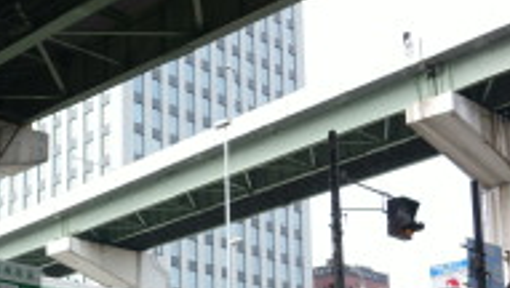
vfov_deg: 16.9
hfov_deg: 28.5
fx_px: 934
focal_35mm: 69
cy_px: 331
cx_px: -11
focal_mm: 10.4
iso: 125
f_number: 8
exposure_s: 1/100
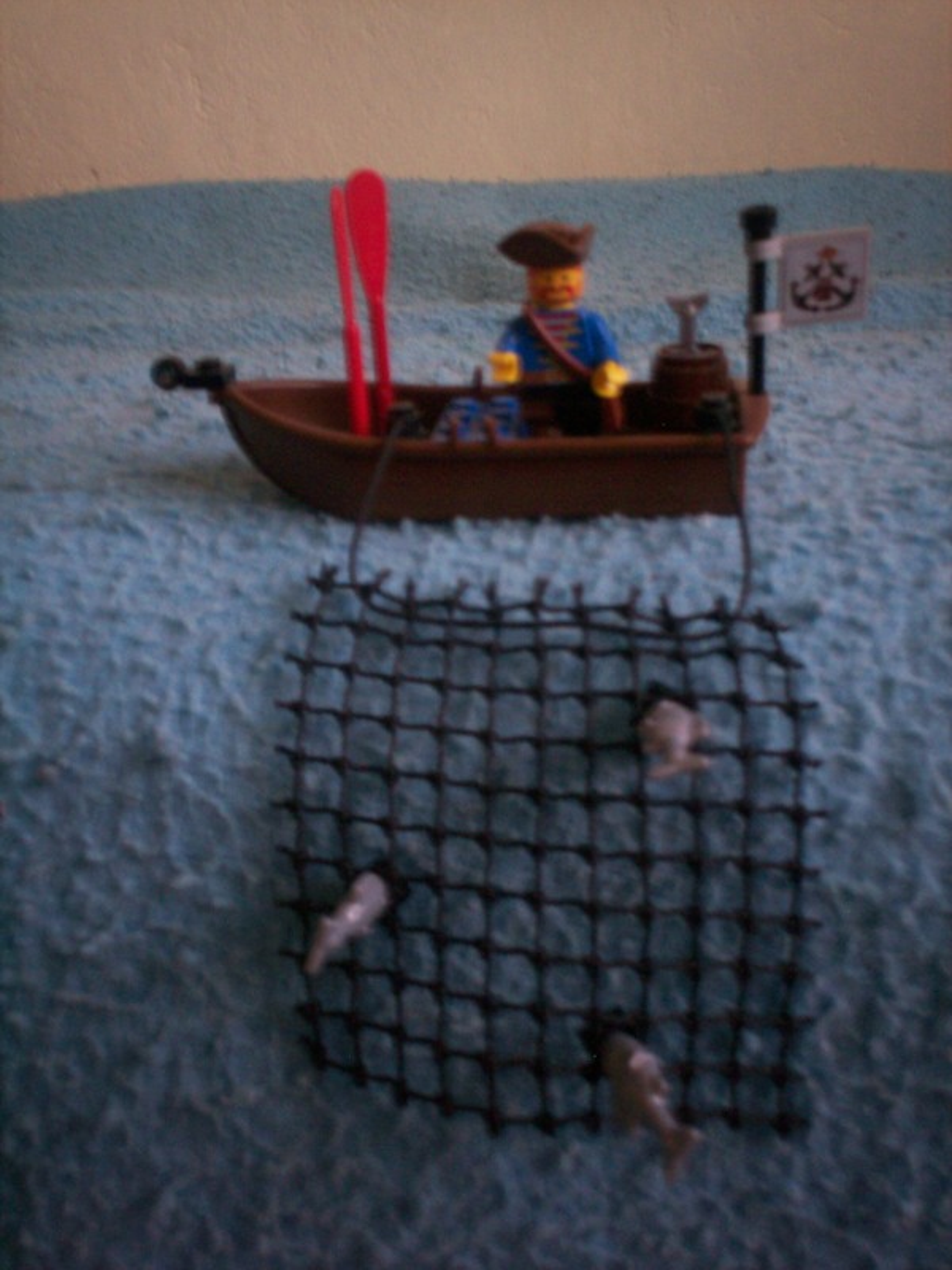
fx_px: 1320
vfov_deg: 51.4
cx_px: 476
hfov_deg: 39.7
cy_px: 635
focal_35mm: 36
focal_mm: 6
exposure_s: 1/8
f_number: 4.5
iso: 200
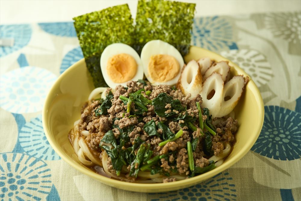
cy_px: 100
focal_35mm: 110
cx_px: 150
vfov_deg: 12.5
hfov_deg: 18.6
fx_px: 920
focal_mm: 110
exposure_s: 1/50
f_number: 5
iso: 125
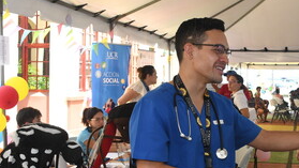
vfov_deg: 21.1
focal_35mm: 57
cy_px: 98
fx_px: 452
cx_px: 193
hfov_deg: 36.3
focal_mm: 28
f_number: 7.1
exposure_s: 1/160
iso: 500
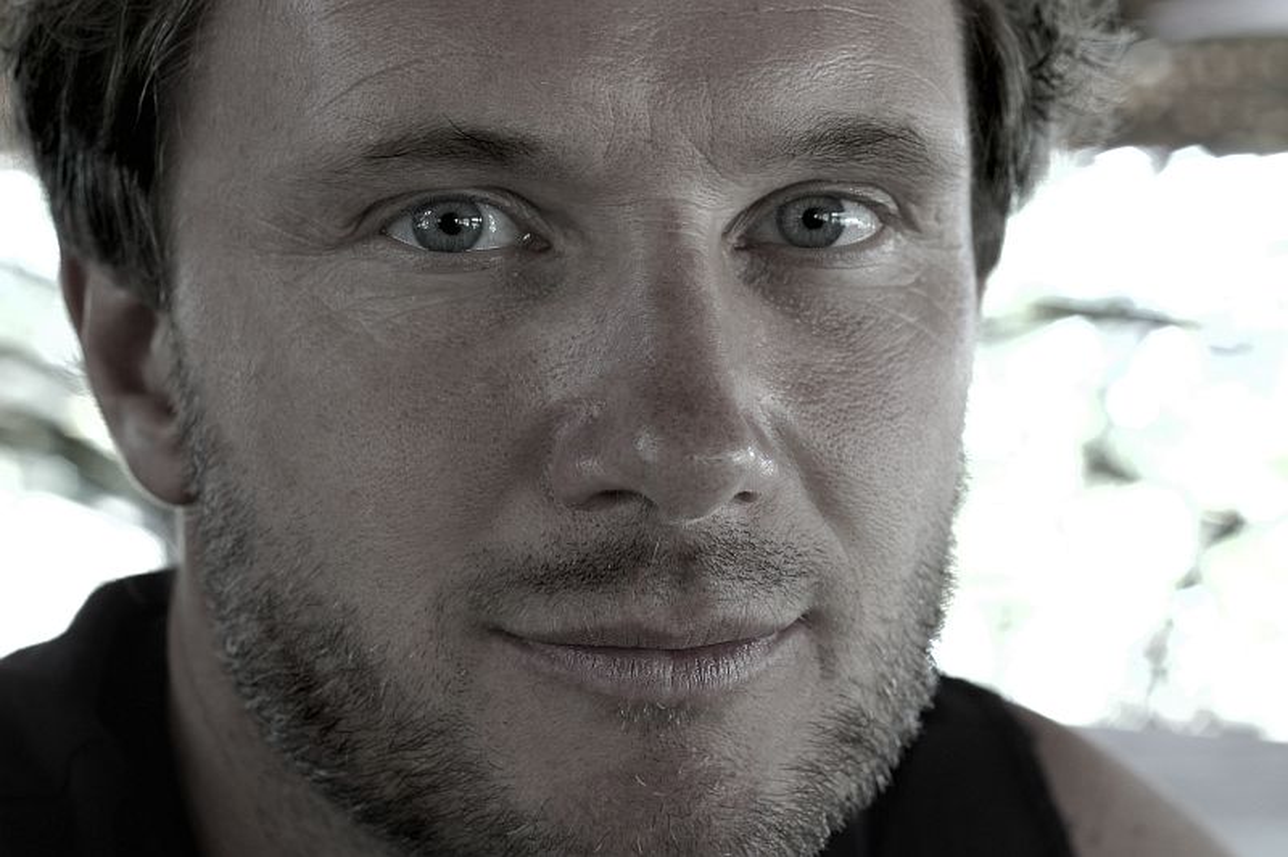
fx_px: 2681
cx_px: 644
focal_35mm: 75
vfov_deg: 18.2
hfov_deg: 27.0
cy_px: 428
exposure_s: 1/15
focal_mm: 50
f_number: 5.6
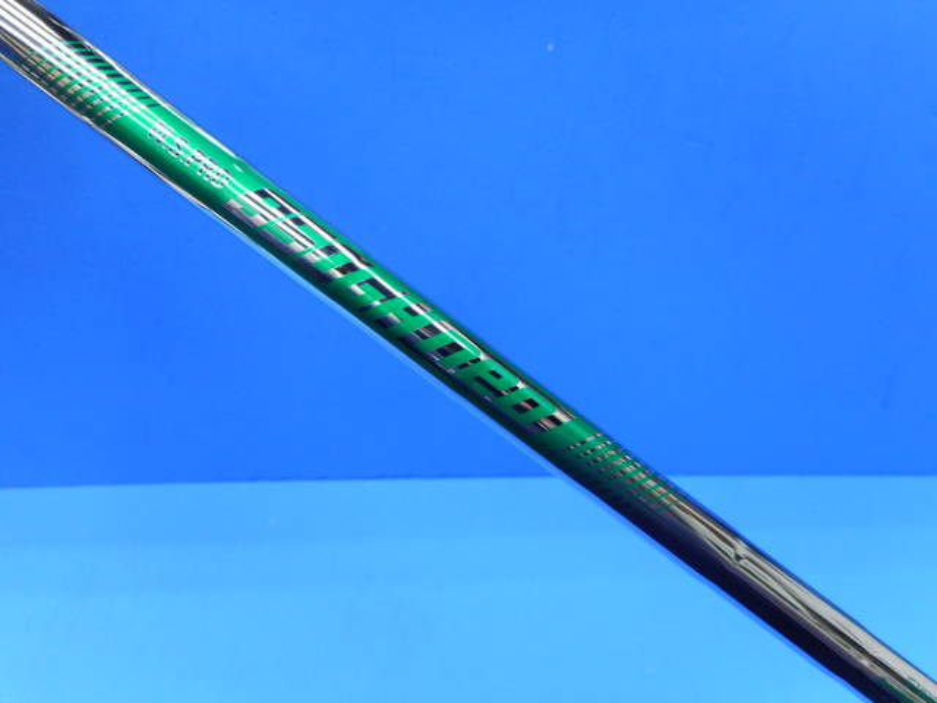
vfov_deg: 54.9
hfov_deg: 69.4
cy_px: 352
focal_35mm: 25
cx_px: 468
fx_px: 677
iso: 140
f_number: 3.7
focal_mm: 4.5
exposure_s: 1/30
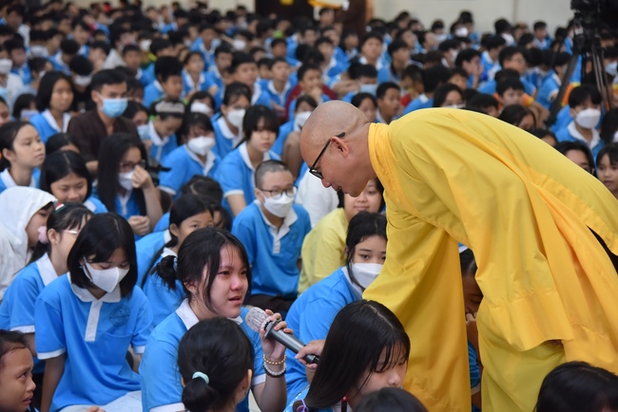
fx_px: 1340
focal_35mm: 78
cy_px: 206
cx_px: 309
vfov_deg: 17.5
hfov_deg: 26.0
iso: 1600
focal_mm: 78
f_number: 4.5
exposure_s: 1/125
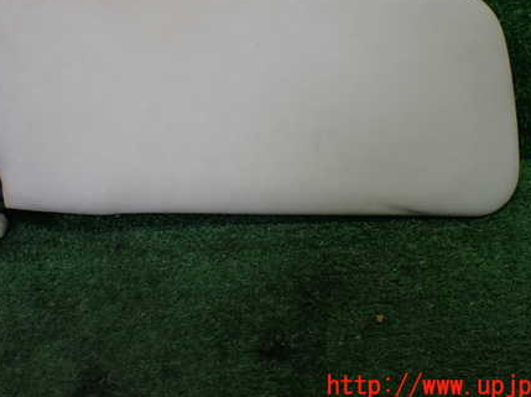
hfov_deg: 44.8
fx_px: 644
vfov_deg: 33.9
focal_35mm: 42
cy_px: 124
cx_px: 235
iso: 160
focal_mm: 5.4
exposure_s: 1/125
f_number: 2.3
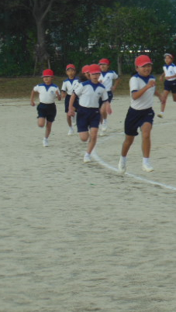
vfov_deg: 13.4
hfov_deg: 7.5
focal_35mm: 161
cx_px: 216
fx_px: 1334
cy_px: 149
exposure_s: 1/125
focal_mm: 16.5
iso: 125
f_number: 5.6
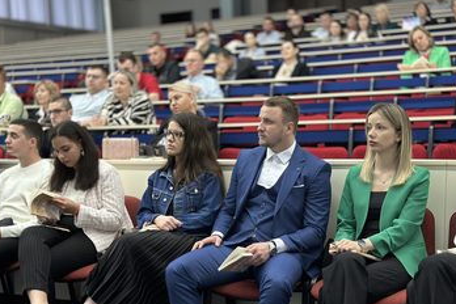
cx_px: 244
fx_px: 709
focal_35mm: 56
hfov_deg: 35.6
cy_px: 180
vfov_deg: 24.2
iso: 500
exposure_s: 1/33
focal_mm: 6.86
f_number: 1.78
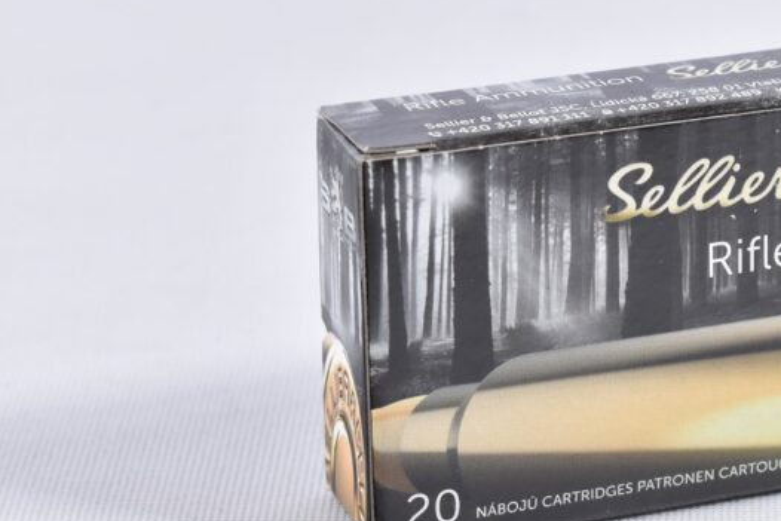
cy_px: 230
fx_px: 4082
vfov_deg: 7.3
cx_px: 689
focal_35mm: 188
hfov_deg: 10.9
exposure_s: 1/50
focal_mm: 55
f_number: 5.6
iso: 640
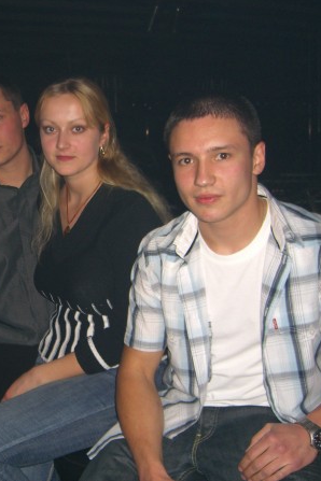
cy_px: 240
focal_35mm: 53
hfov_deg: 25.0
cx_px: 51
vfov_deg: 37.5
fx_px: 709
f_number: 2.8
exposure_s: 1/60
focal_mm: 7.9
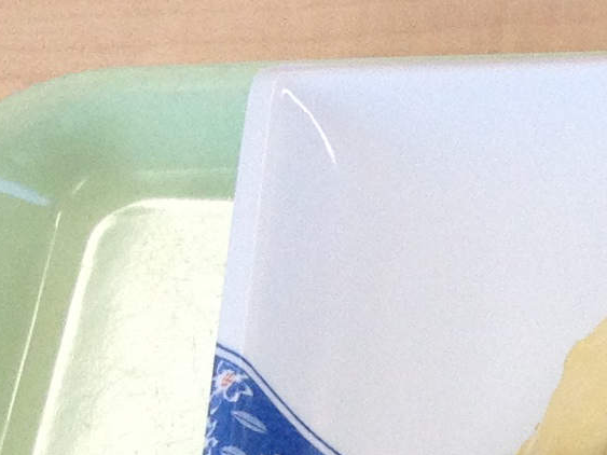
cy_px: 1139
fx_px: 3559
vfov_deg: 6.9
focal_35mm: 203
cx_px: 1435
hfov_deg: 8.9
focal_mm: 4.28
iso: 100
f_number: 2.4
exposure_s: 1/120
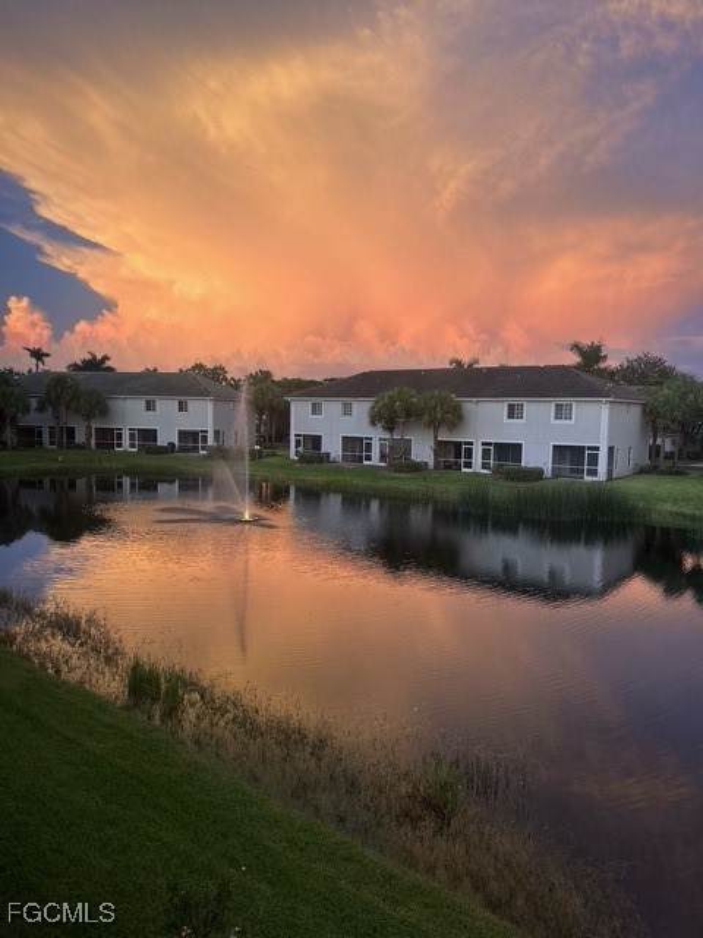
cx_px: 352
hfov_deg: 53.1
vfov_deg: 67.3
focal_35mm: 26
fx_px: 704
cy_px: 469
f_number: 1.5
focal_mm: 5.7
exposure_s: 1/121
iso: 80
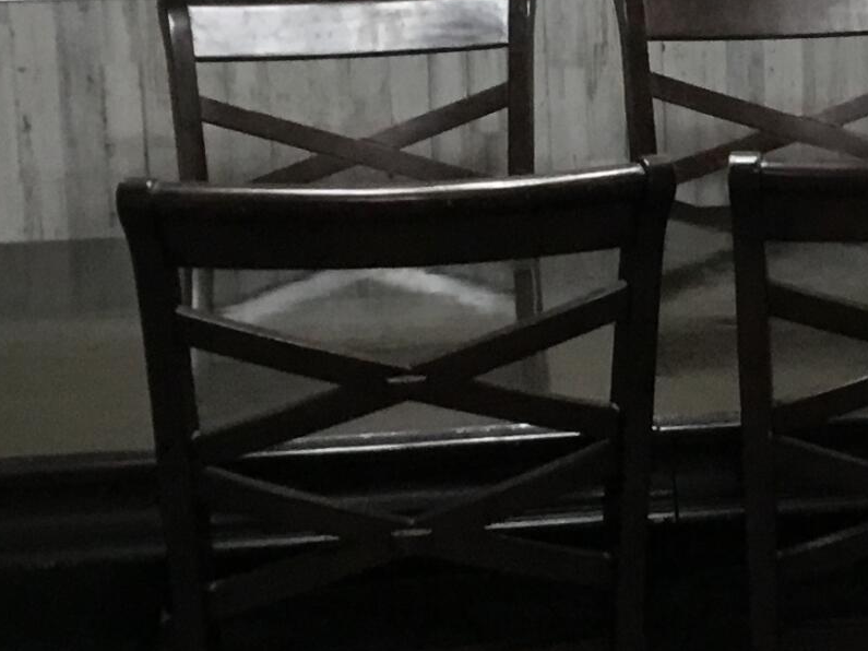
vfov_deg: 12.6
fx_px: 2933
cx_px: 876
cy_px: 188
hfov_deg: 16.5
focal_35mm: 117
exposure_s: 1/30
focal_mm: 3.3
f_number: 2.4
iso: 80
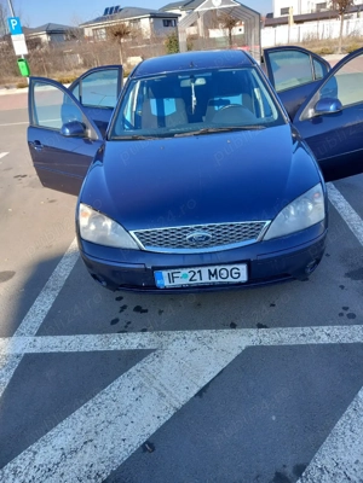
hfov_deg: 51.4
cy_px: 242
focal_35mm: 27
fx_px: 378
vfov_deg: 65.3
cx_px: 182
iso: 20
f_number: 1.8
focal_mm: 4
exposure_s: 1/100
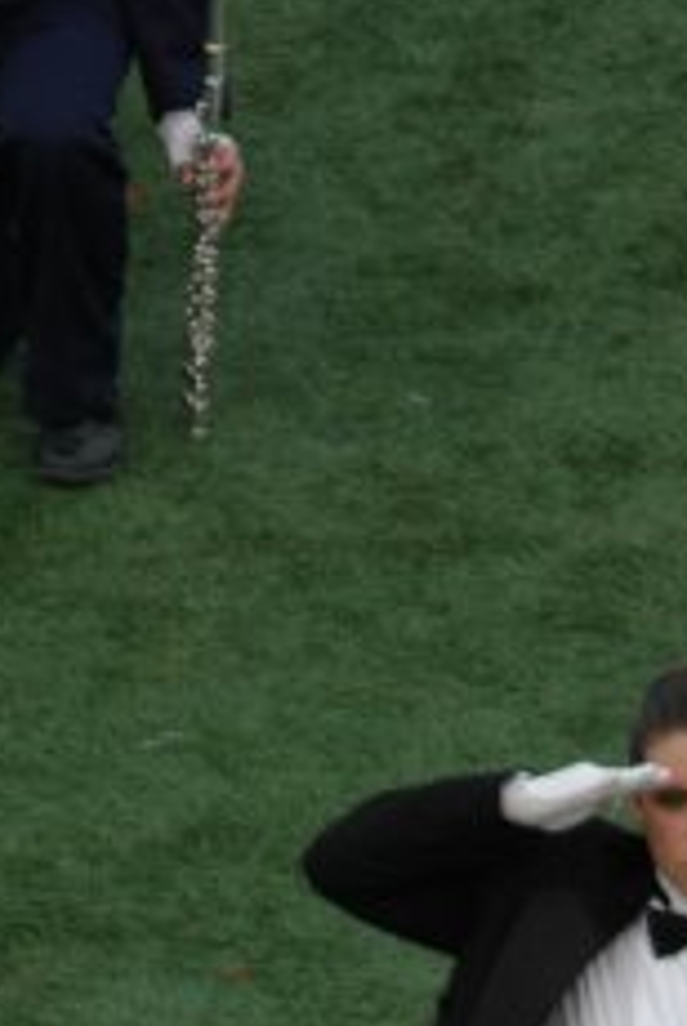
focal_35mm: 1562
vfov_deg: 1.3
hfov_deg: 0.9
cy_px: 1307
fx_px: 44575
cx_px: 645
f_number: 5.6
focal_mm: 400
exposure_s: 1/320
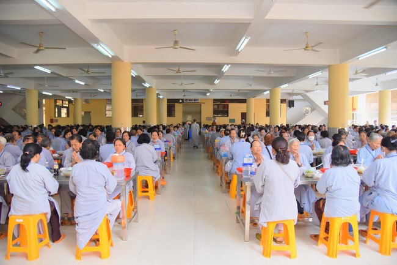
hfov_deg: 73.8
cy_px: 132
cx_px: 198
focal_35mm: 24
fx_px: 265
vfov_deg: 53.1
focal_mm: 24
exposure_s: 1/160
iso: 500
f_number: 4
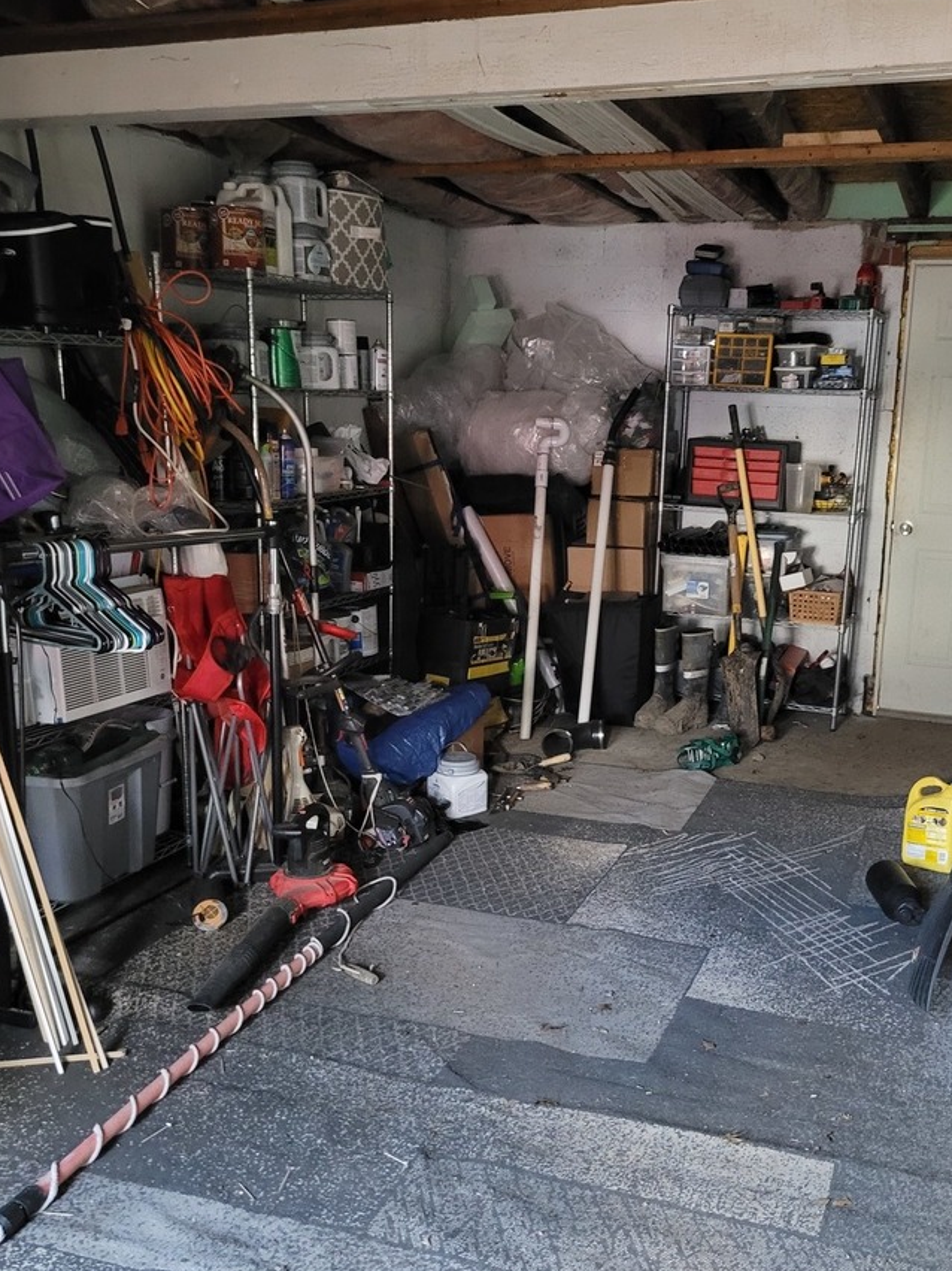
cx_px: 580
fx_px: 1210
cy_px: 687
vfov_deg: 55.3
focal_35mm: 33
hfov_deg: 42.7
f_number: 1.8
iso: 1600
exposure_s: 1/20
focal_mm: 5.4
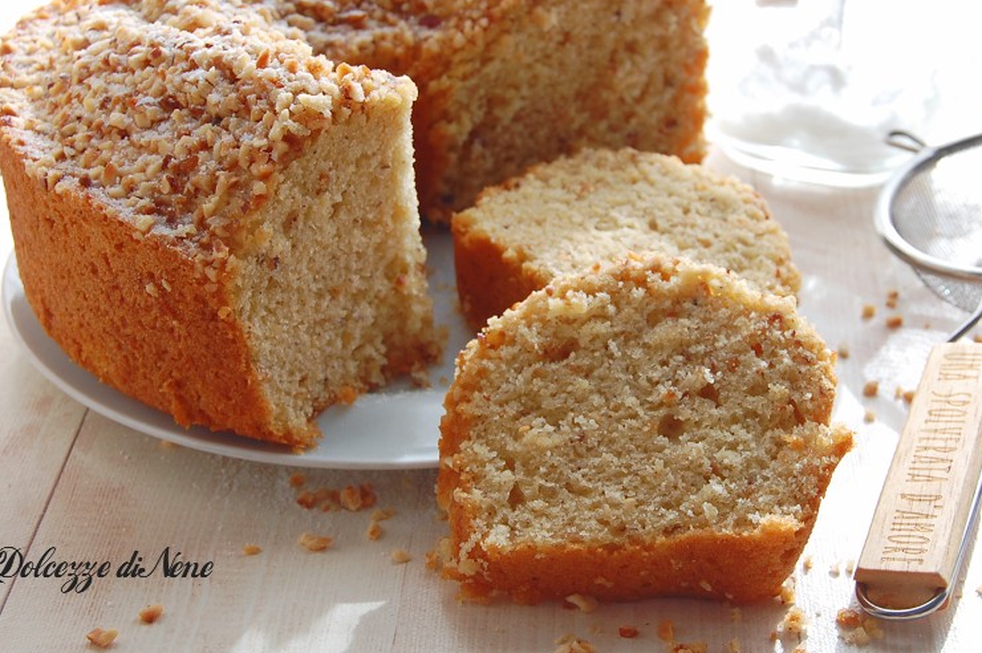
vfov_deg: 17.6
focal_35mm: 77
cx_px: 579
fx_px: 2098
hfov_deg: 26.3
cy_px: 218
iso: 200
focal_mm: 38
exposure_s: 1/100
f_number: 8
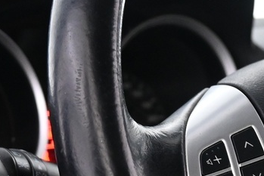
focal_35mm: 118
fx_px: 868
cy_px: 201
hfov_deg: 16.9
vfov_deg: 11.4
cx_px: 259
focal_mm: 17
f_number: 3.5
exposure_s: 1/25
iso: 1800
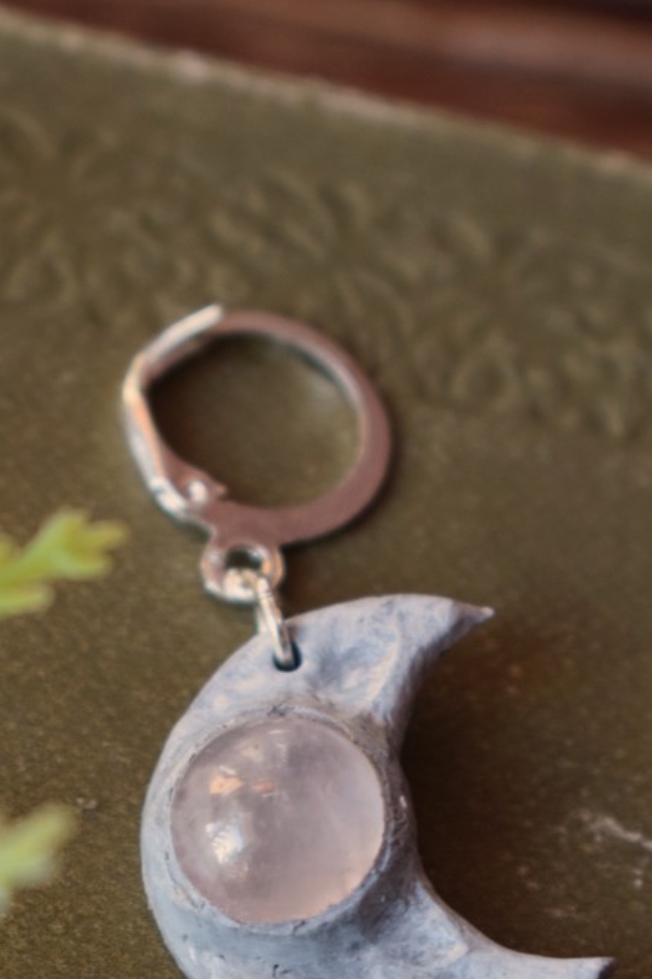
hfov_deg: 9.6
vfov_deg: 14.3
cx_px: 315
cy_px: 845
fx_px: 3883
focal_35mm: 143
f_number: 5.6
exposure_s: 1/60
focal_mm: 55
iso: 1000
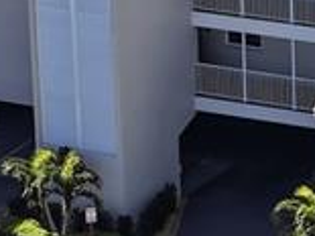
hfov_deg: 4.3
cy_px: -21
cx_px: 559
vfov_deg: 3.2
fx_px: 4192
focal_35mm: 461
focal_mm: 19.4
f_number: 2.8
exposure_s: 1/2000
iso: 100
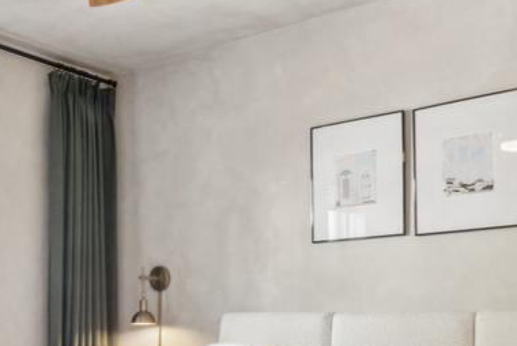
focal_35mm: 53
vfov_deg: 24.3
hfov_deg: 35.9
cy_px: 356
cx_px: 83
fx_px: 762
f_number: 10
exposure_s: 1/8
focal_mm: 14
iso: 320
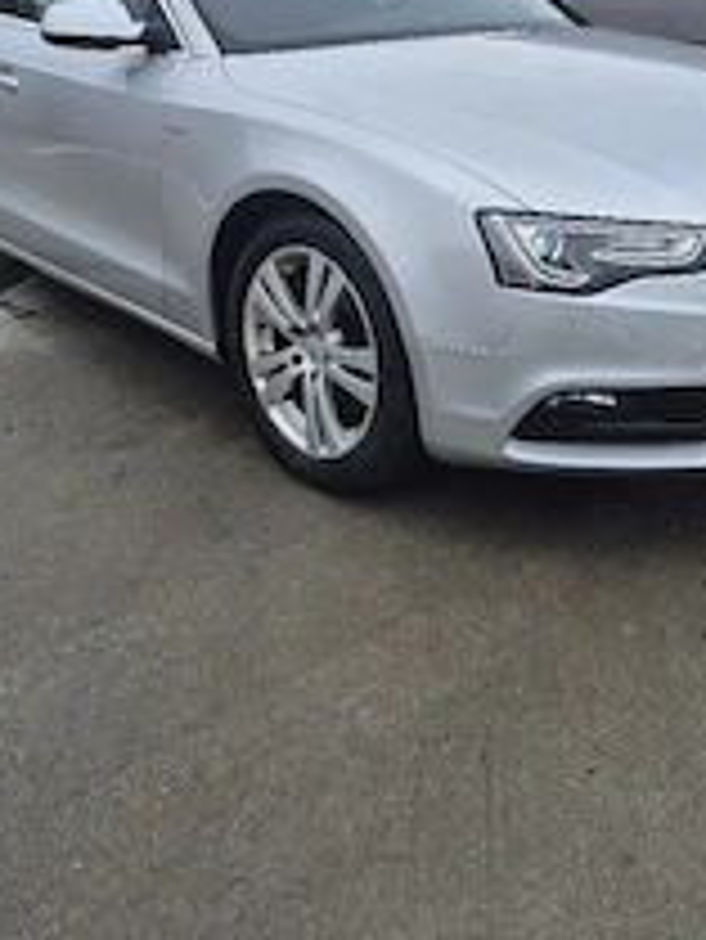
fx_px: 1195
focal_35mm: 44
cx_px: 405
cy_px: 184
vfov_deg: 41.1
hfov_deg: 32.9
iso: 25
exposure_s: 1/2000
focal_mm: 5.4
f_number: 1.8
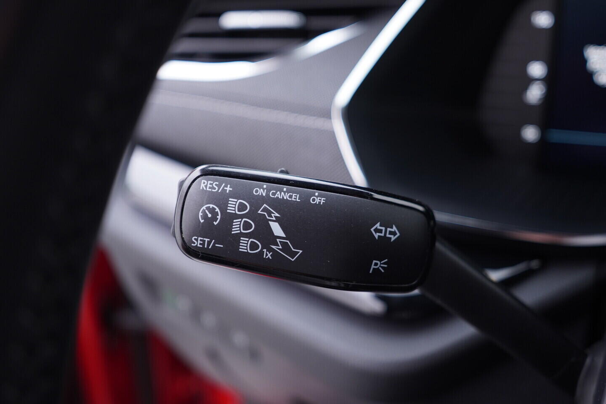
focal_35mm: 36
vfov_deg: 36.9
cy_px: 202
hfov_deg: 53.1
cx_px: 303
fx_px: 606
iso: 250
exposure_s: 1/40
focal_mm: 24
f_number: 2.8
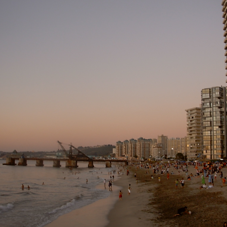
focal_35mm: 45
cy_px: 114
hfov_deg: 37.5
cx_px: 126
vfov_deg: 37.6
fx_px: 334
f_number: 2.9
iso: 50
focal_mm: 6.3
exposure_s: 1/50.8
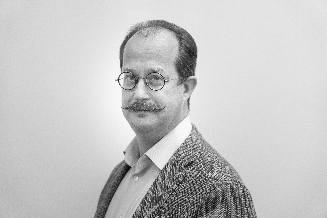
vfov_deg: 15.9
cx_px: 164
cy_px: 109
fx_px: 781
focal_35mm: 86
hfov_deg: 23.6
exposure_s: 1/160
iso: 1600
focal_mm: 86
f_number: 4
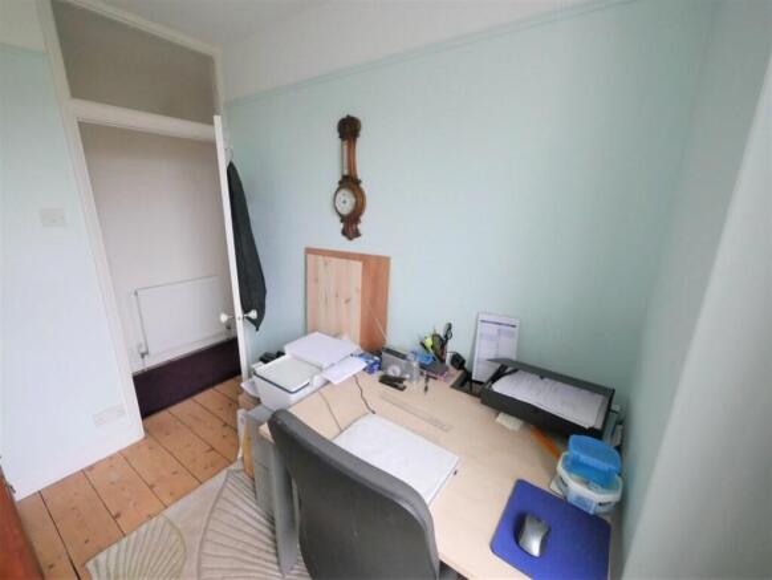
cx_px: 386
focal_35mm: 14
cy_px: 290
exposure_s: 1/60
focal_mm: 7
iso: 3200
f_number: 4
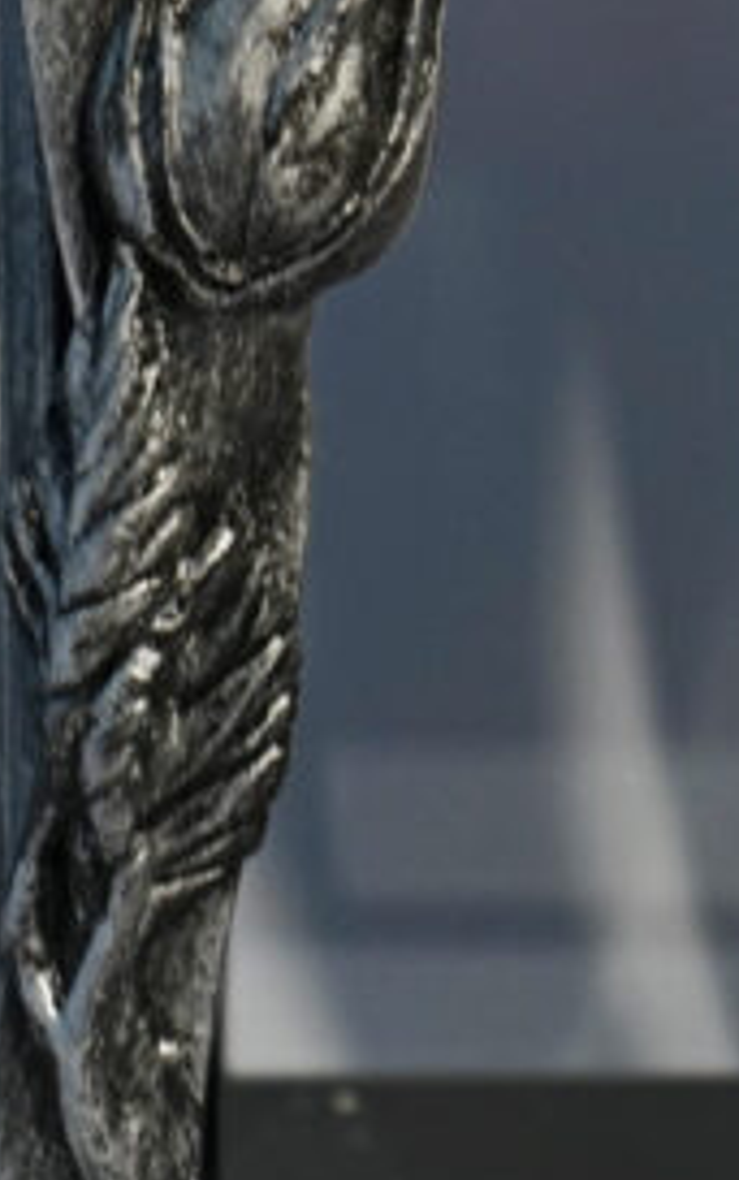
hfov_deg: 9.3
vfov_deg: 14.7
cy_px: 277
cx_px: 536
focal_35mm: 141
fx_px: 4536
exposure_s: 1/60
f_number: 4.5
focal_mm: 42
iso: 800
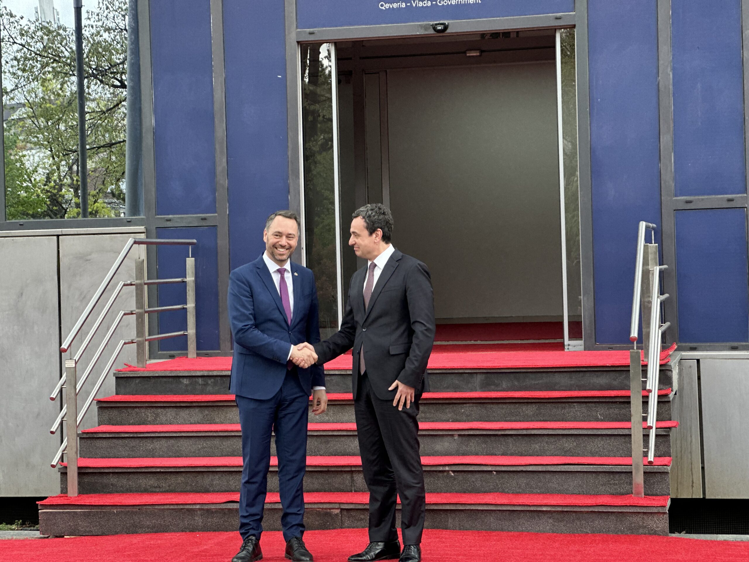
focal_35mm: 77
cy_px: 281
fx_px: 1666
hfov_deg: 25.3
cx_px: 374
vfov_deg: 19.1
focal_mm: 9
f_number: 2.8
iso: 64
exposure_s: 1/121
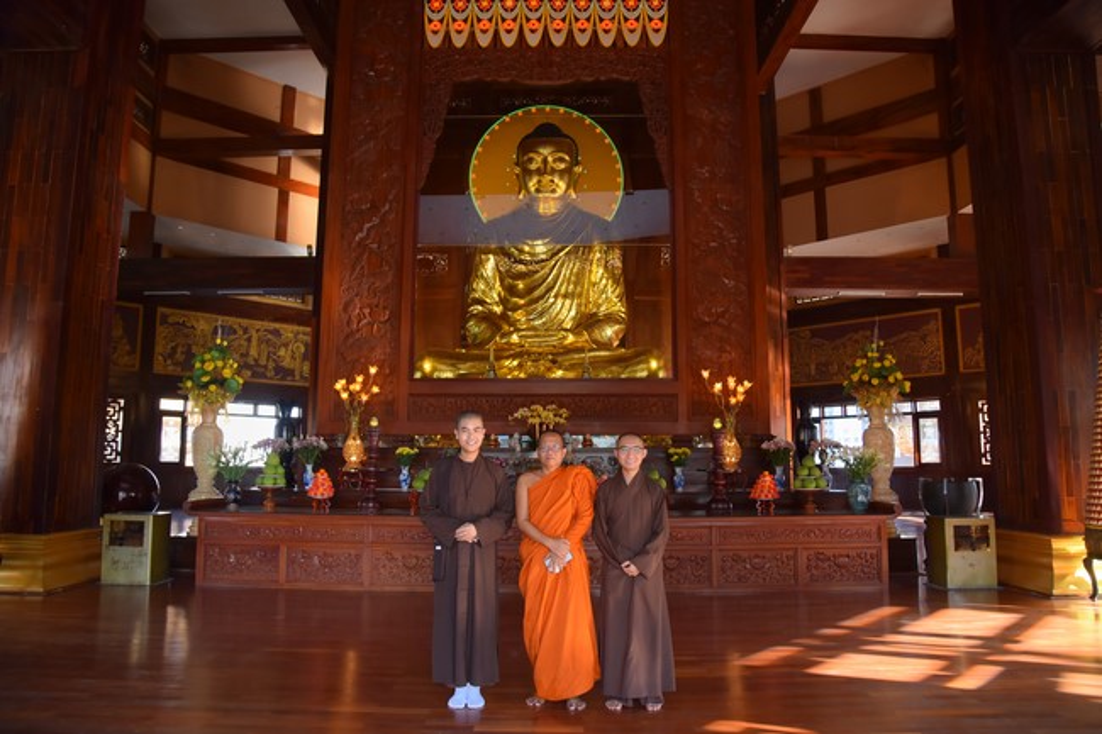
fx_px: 734
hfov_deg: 73.8
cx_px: 551
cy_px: 367
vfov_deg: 53.1
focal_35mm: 24
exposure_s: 1/125
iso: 500
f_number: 5.6
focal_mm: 24
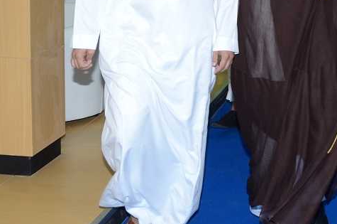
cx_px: 378
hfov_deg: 26.4
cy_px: -5
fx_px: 654
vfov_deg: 18.8
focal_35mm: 70
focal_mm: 18
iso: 500
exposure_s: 1/80
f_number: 5.6
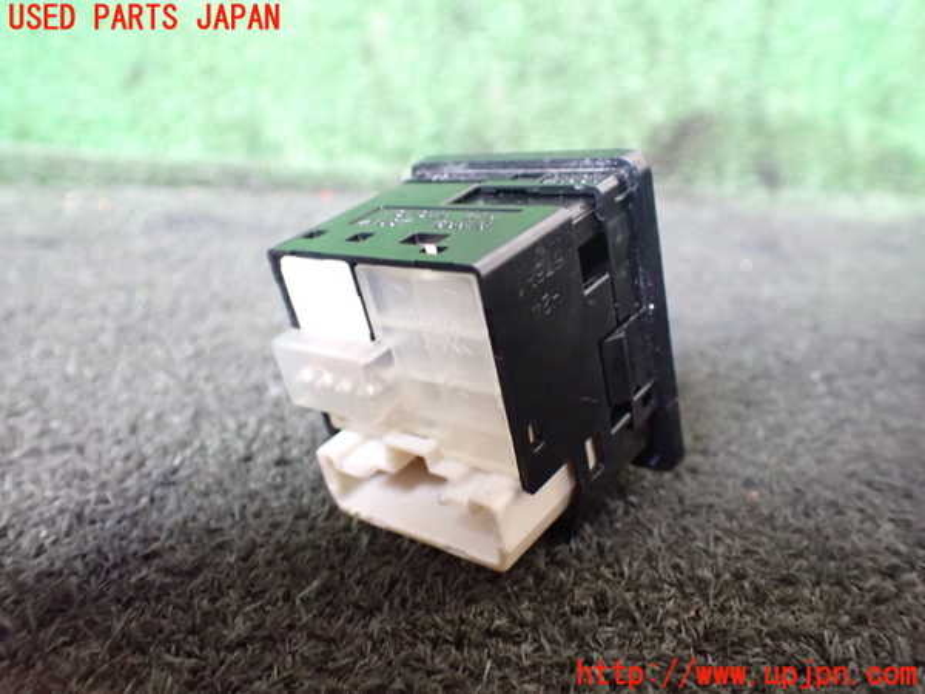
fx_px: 802
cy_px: 347
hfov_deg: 60.0
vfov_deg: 46.8
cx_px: 462
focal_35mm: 30
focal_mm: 5.4
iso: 1250
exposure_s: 1/30
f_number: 2.3
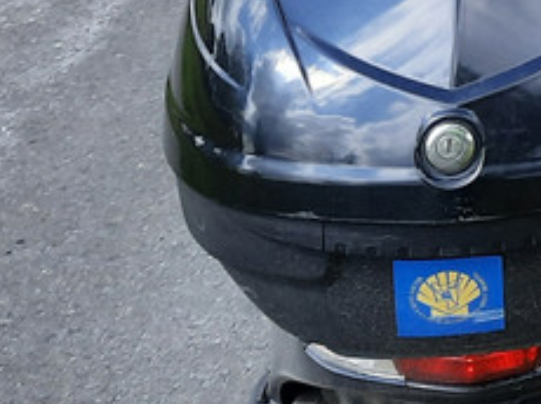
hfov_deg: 14.9
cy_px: -265
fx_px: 1811
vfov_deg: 12.0
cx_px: 954
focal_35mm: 116
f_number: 2
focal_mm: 4.6
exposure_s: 1/470
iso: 32
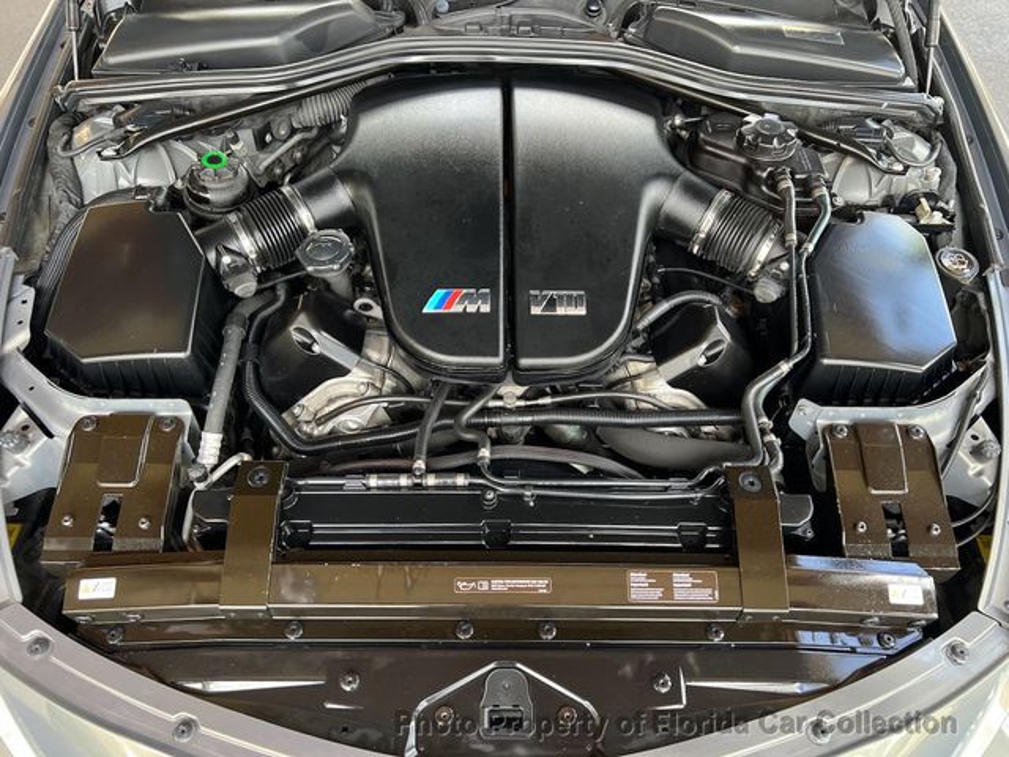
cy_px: 378
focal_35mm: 26
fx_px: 758
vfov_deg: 53.1
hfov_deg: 67.3
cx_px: 504
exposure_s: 1/121
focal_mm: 5.7
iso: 125
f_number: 1.5
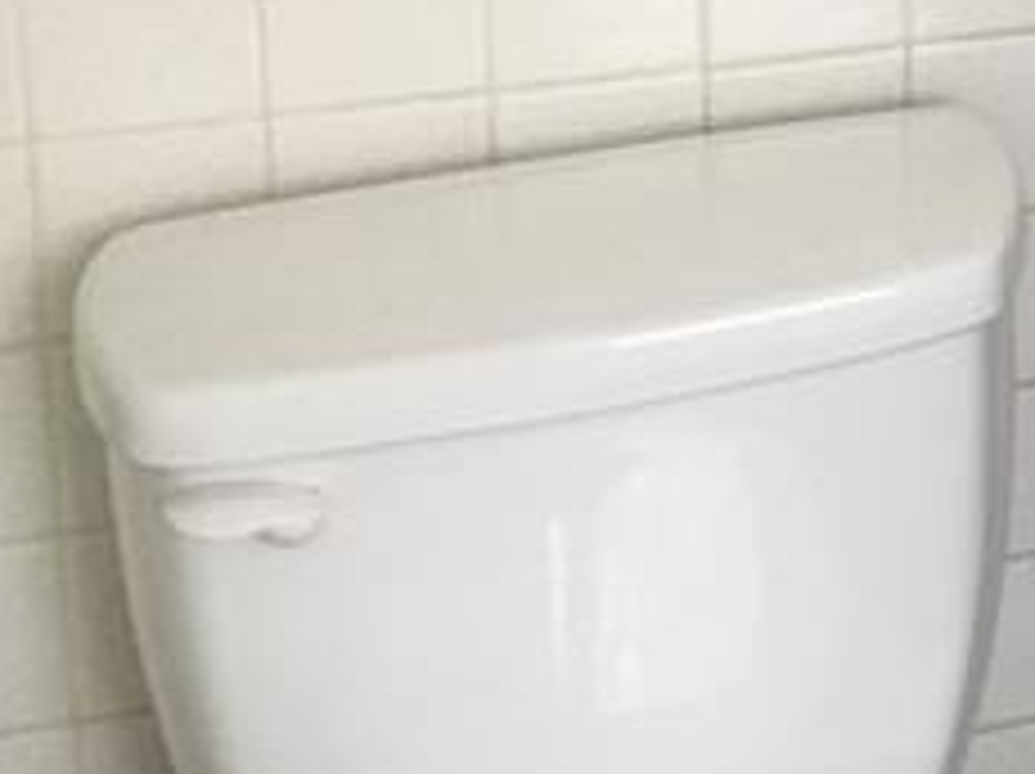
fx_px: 3017
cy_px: -477
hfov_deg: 17.7
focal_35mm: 101
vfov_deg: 13.5
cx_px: 1508
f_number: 2.2
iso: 160
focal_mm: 4.15
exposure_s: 1/30
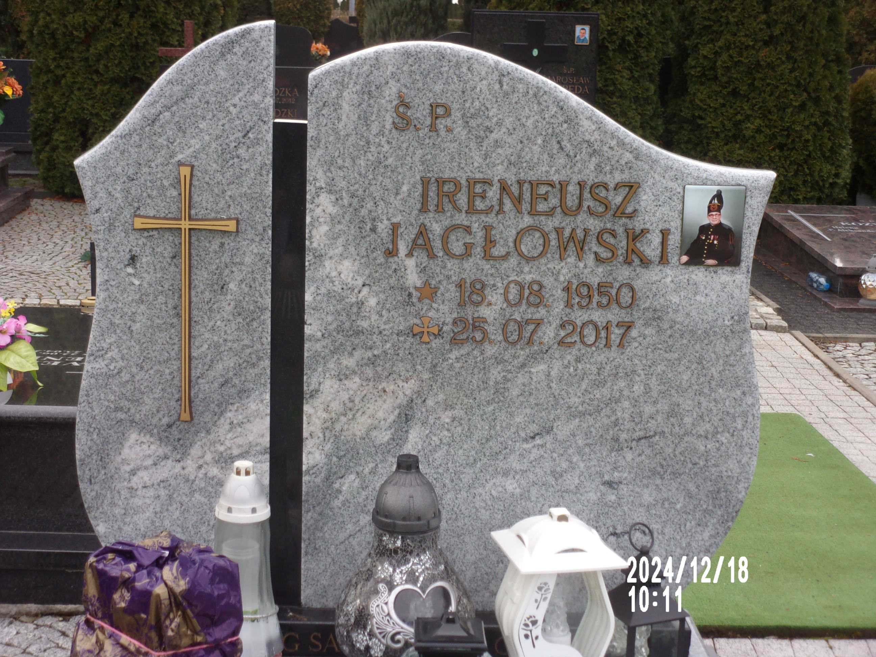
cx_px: 438
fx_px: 1620
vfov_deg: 22.9
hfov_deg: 30.3
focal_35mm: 64
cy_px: 328
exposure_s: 1/52
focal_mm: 11.5
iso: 80
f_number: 5.2
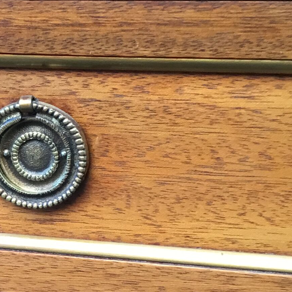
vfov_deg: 16.5
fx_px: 983
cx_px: 5
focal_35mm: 103
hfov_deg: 16.6
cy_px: 294
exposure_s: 1/33
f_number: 2.4
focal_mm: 3.3
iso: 40
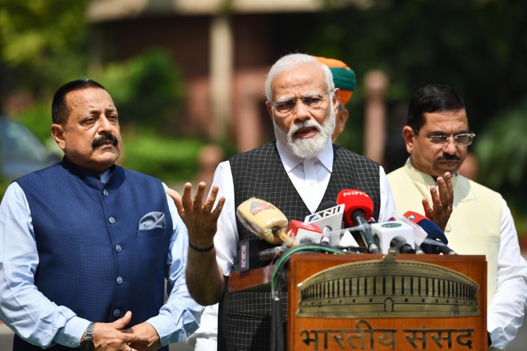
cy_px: 176
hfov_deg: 11.1
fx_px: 2707
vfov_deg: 7.4
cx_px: 264
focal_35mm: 185
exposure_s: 1/4000
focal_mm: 185
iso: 160
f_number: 3.2
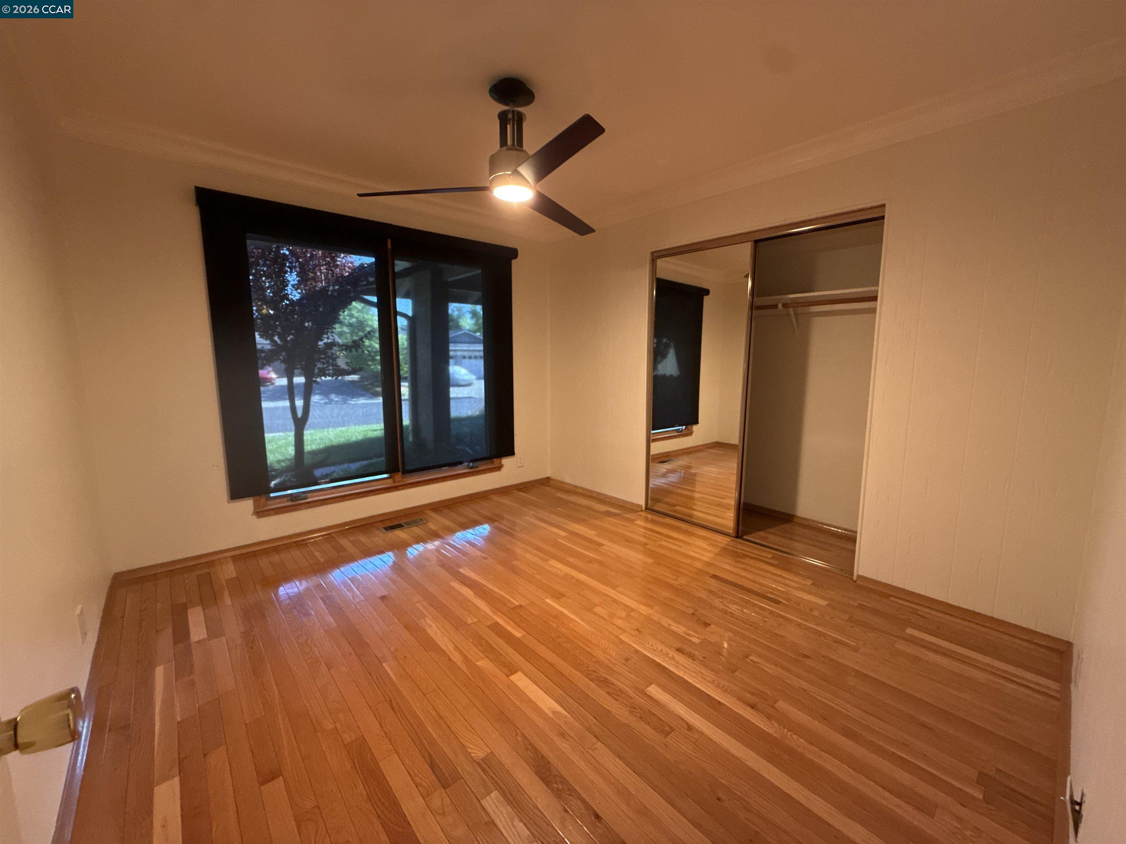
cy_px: 422
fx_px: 455
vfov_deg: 85.7
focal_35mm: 14
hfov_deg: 102.1
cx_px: 563
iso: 1000
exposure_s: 1/60
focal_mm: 2.22
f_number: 2.2
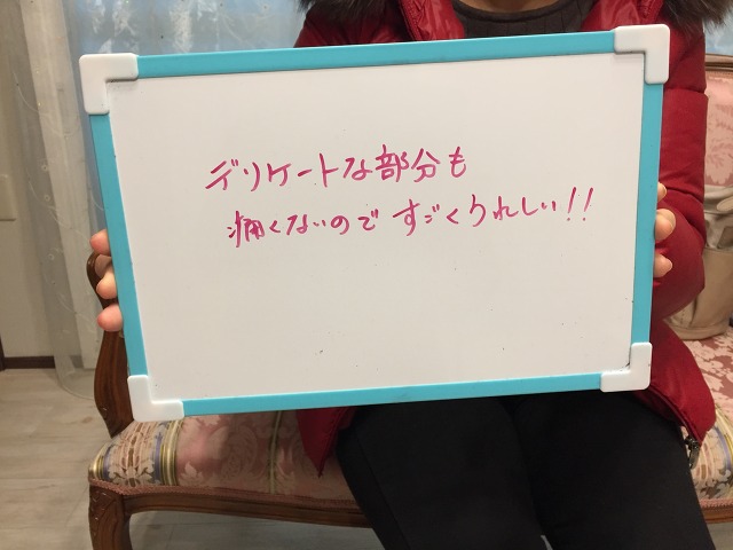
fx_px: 614
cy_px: 275
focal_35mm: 29
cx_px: 366
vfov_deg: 48.2
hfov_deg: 61.7
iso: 125
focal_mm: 4.15
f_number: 2.2
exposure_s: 1/30
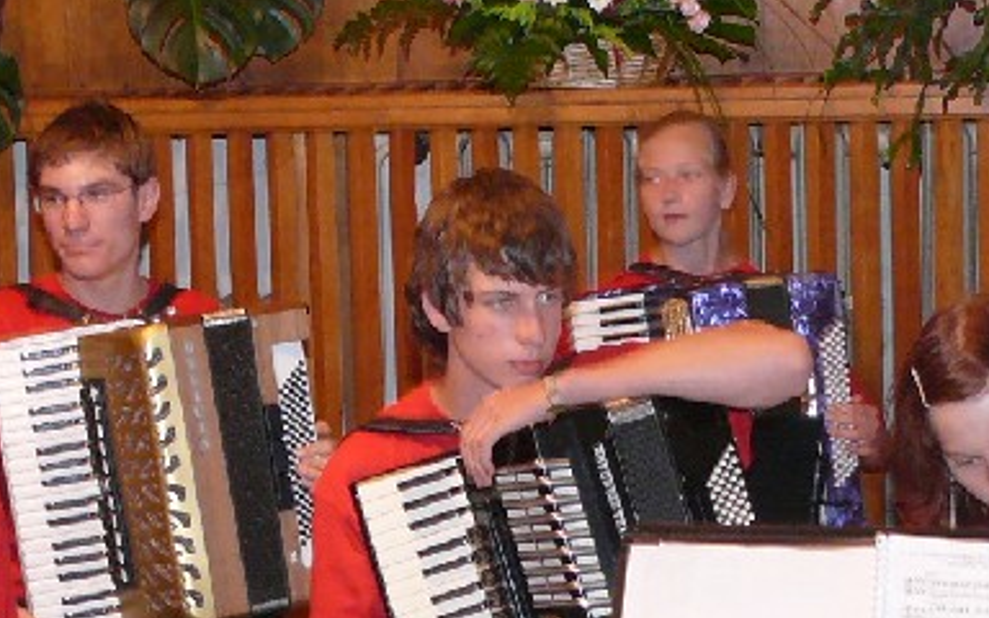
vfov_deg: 9.4
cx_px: 556
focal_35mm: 139
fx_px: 3747
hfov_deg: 15.0
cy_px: 402
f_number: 2.8
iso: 200
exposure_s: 1/8
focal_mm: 8.4
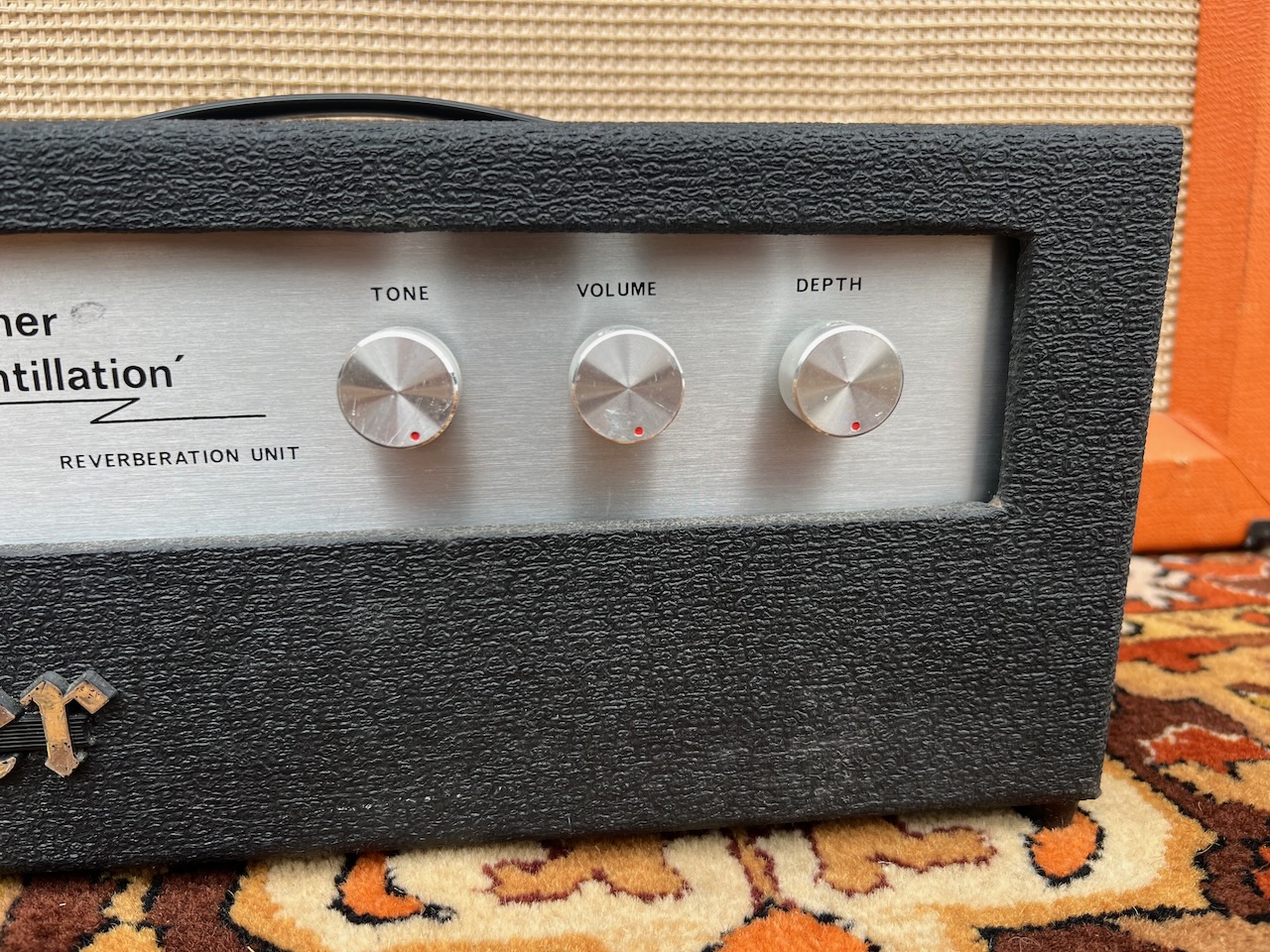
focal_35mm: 26
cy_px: 476
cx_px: 635
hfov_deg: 67.3
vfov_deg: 53.1
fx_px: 954
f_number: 1.5
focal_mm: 5.7
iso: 32
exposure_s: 1/127
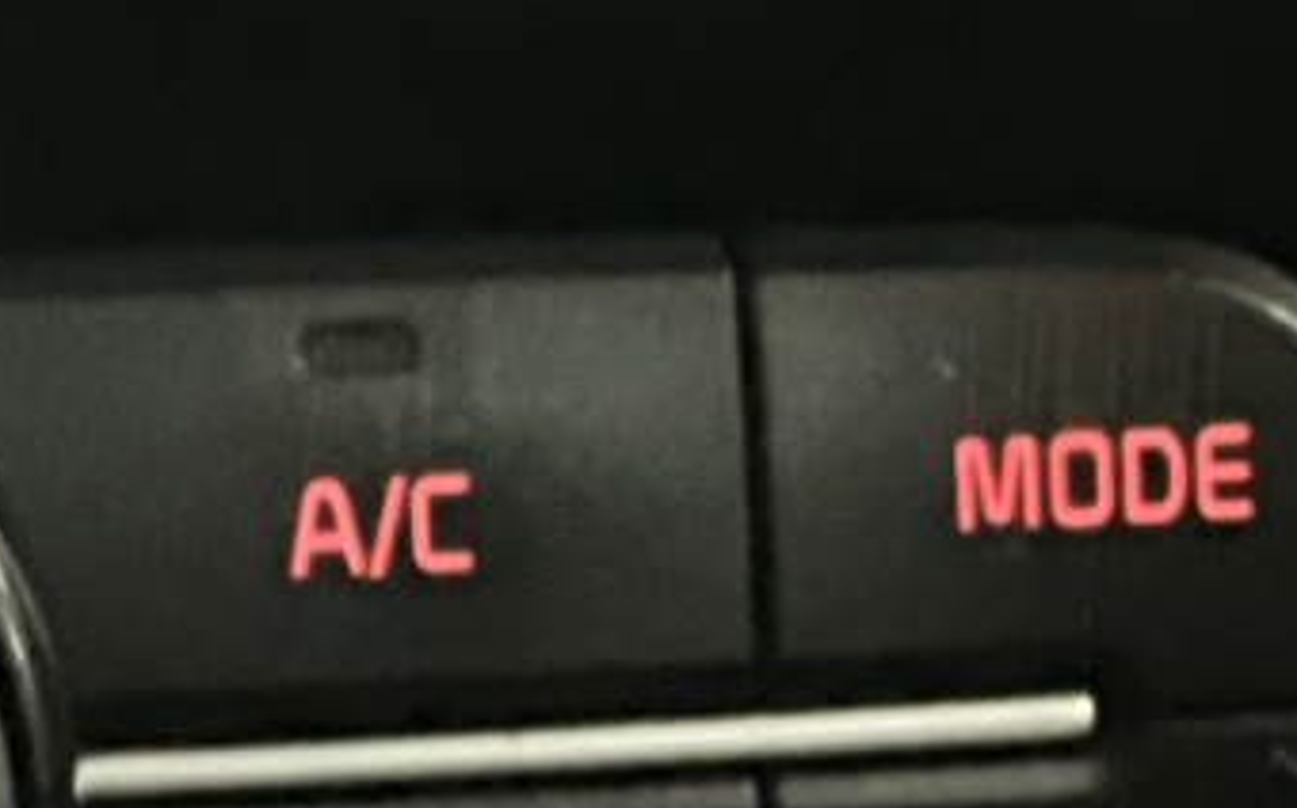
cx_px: -729
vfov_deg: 2.8
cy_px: 964
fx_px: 16284
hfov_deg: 4.5
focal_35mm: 461
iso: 2000
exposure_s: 1/15
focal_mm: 9
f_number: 2.8
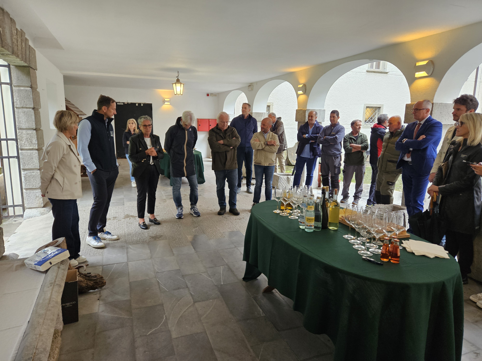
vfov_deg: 58.9
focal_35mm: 23
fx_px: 320
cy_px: 180
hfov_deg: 73.9
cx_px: 241
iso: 320
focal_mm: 5.4
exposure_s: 1/100
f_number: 1.8
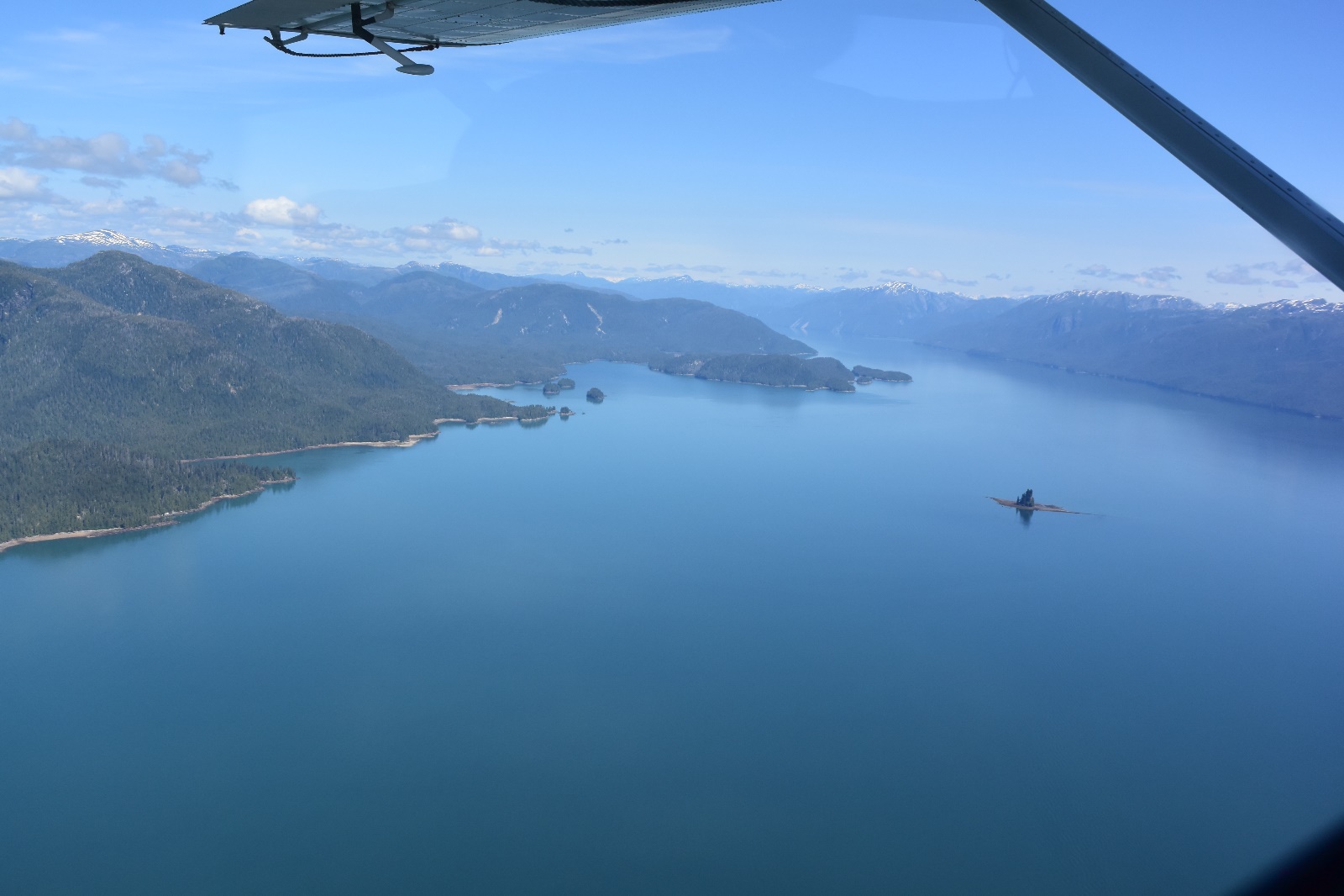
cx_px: 672
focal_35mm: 35
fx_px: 1306
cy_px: 448
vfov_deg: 37.8
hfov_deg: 54.4
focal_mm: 13.1
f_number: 5
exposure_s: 1/800
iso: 160
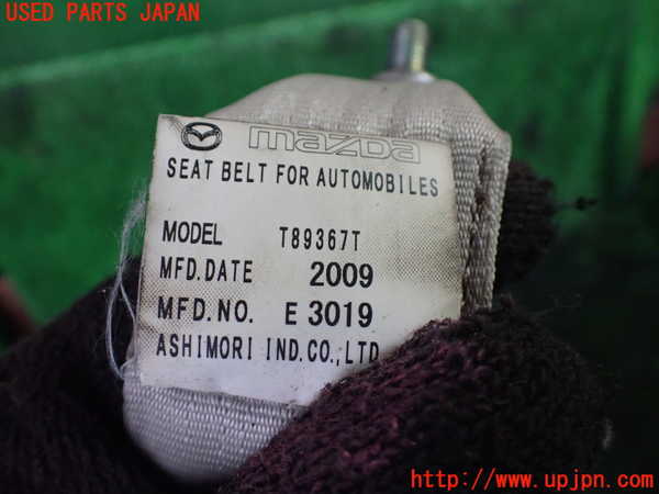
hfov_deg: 60.0
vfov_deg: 46.8
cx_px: 330
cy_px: 247
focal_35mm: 30
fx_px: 571
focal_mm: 5.4
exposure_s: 1/100
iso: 800
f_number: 2.3
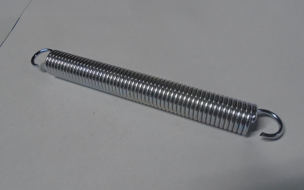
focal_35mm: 28
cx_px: 153
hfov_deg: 66.5
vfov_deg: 44.5
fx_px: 232
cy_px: 91
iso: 160
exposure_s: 1/30
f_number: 3.2
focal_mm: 4.6
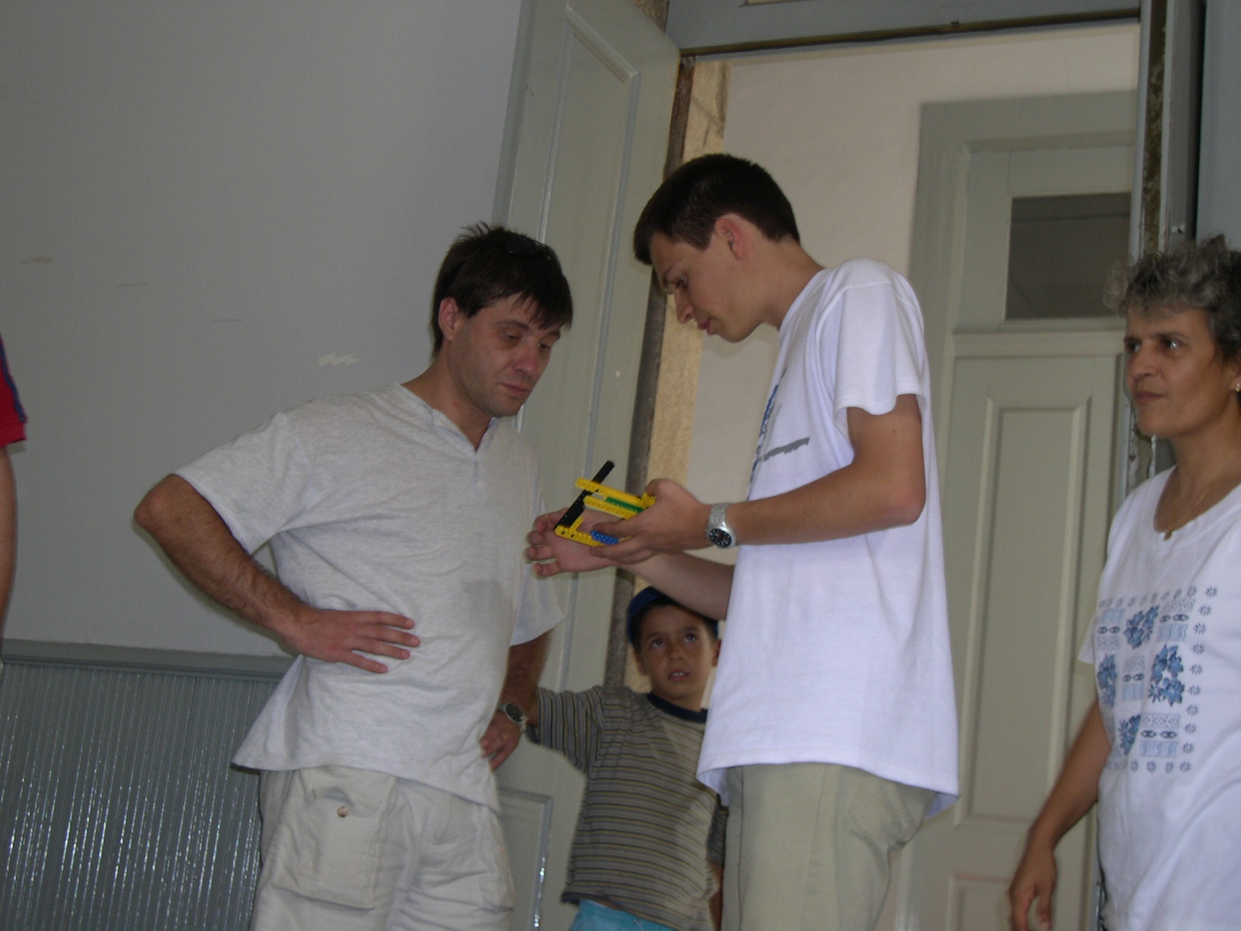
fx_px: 1864
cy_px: 466
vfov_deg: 28.0
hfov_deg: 36.8
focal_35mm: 52
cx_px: 620
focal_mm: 11.1
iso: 100
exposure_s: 1/30
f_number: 3.2
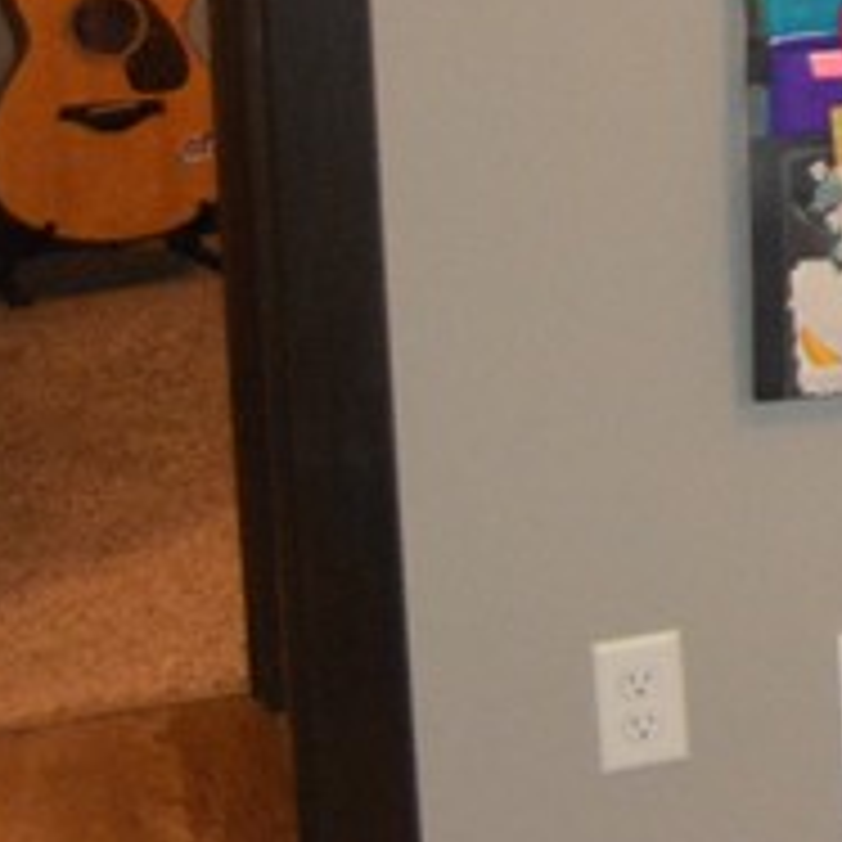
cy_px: -441
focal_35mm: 133
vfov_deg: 12.4
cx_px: 2238
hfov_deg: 10.6
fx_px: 3660
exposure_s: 1/60
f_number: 3.5
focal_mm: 18
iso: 3200
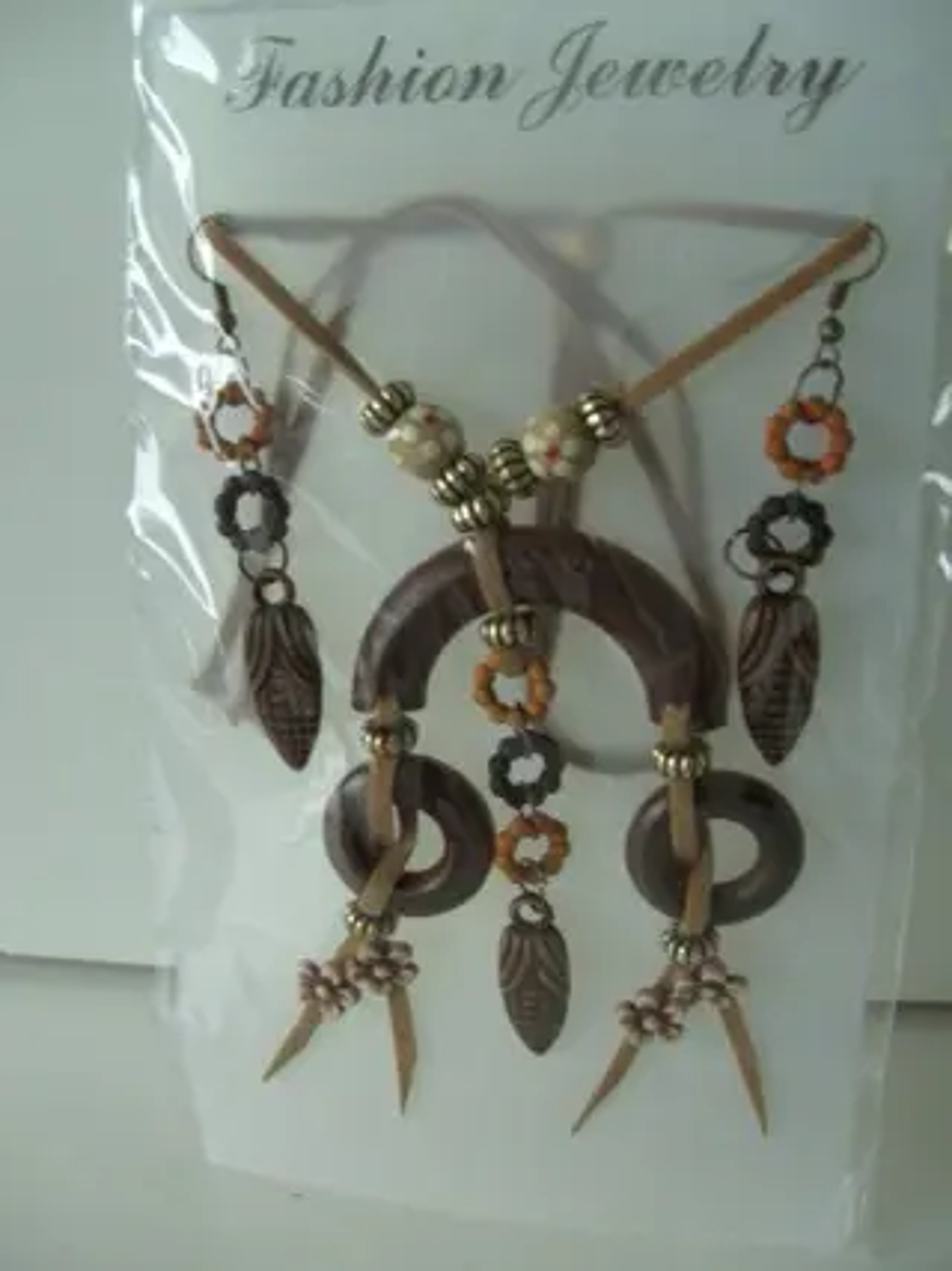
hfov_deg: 38.6
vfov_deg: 50.2
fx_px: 1357
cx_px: 476
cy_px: 636
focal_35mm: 37
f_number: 2.8
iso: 100
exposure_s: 1/59
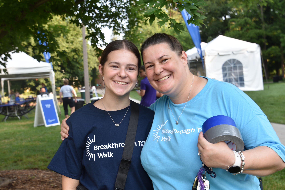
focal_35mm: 45
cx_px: 142
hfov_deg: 43.6
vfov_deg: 29.9
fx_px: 356
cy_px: 95
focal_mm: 30
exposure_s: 1/125
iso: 100
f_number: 5.6
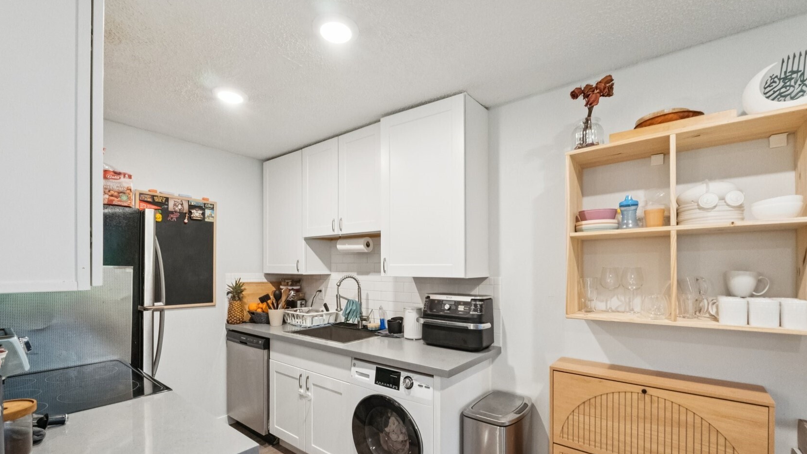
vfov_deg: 66.7
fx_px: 342
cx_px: 400
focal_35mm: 16
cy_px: 260
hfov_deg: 99.4
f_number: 9
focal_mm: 10
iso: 3200
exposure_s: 1/30
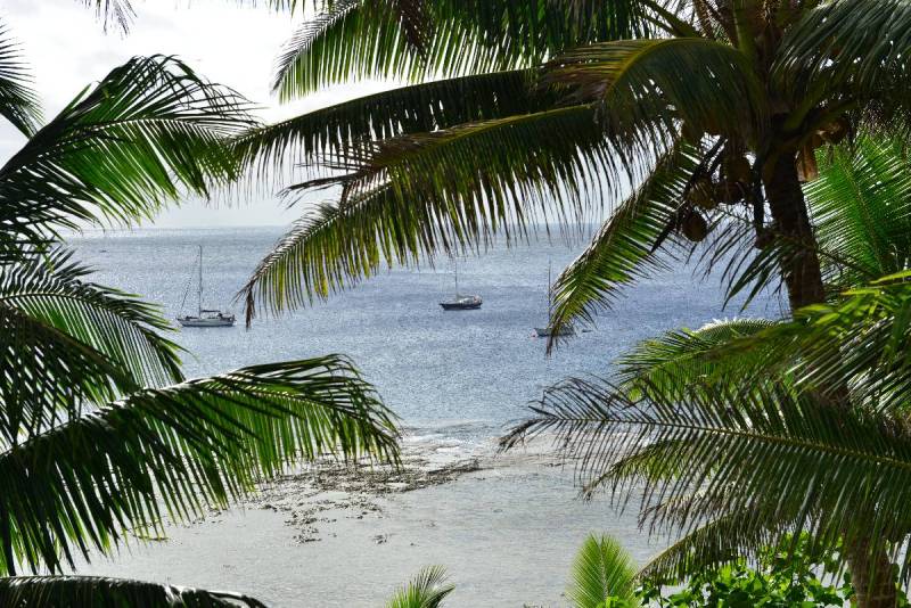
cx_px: 456
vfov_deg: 19.5
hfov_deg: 28.8
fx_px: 1772
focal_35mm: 70
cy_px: 304
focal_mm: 70
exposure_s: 1/400
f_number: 10
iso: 200
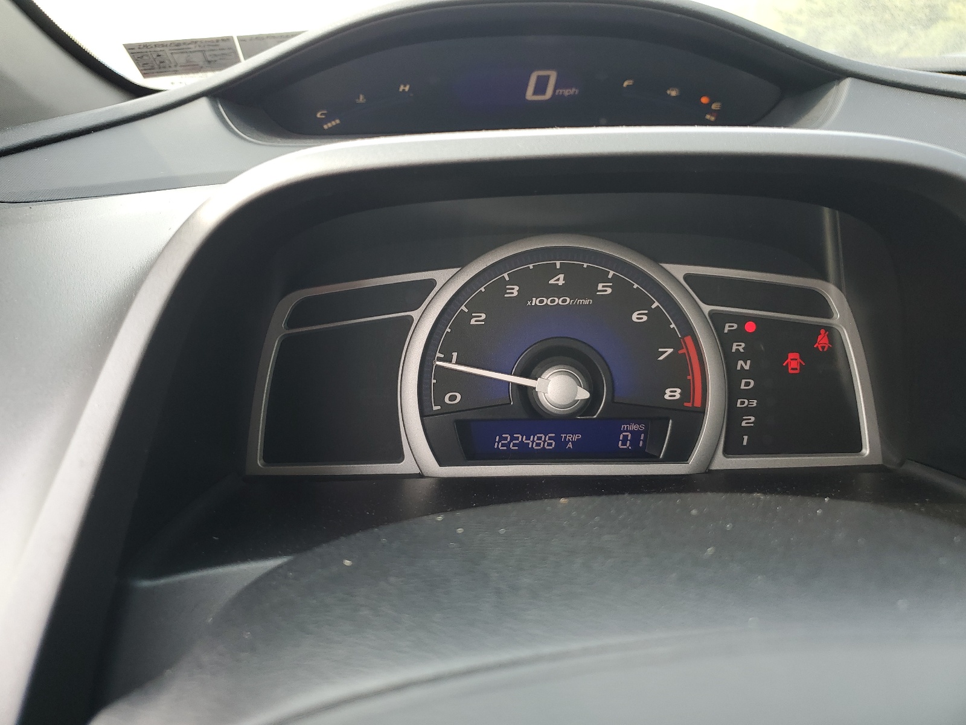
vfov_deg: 53.1
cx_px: 483
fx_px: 726
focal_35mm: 26
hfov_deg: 67.3
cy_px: 362
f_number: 1.5
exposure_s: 1/182
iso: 50
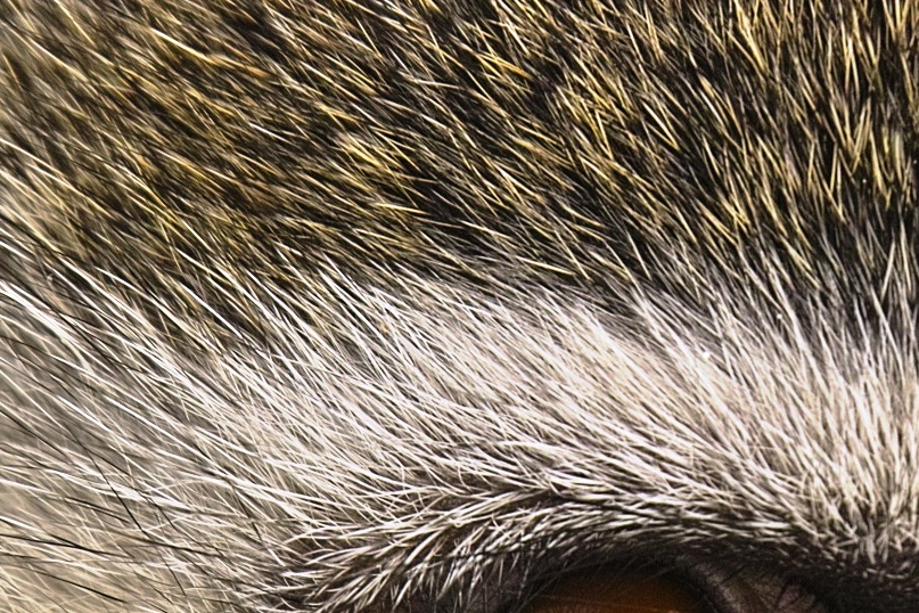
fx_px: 38187
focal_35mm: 1496
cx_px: 787
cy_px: 766
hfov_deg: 1.4
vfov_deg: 0.9
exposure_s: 1/125
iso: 200
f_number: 5.6
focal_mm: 313
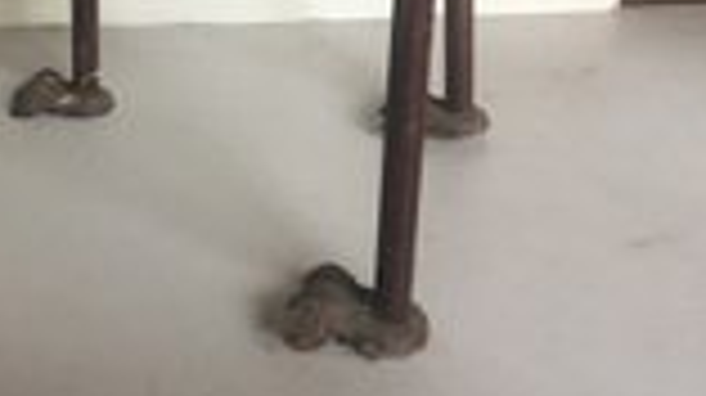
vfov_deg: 17.0
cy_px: -2
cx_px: 155
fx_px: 1291
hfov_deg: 30.0
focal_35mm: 69
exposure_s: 1/30
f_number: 2.2
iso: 64
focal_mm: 4.15
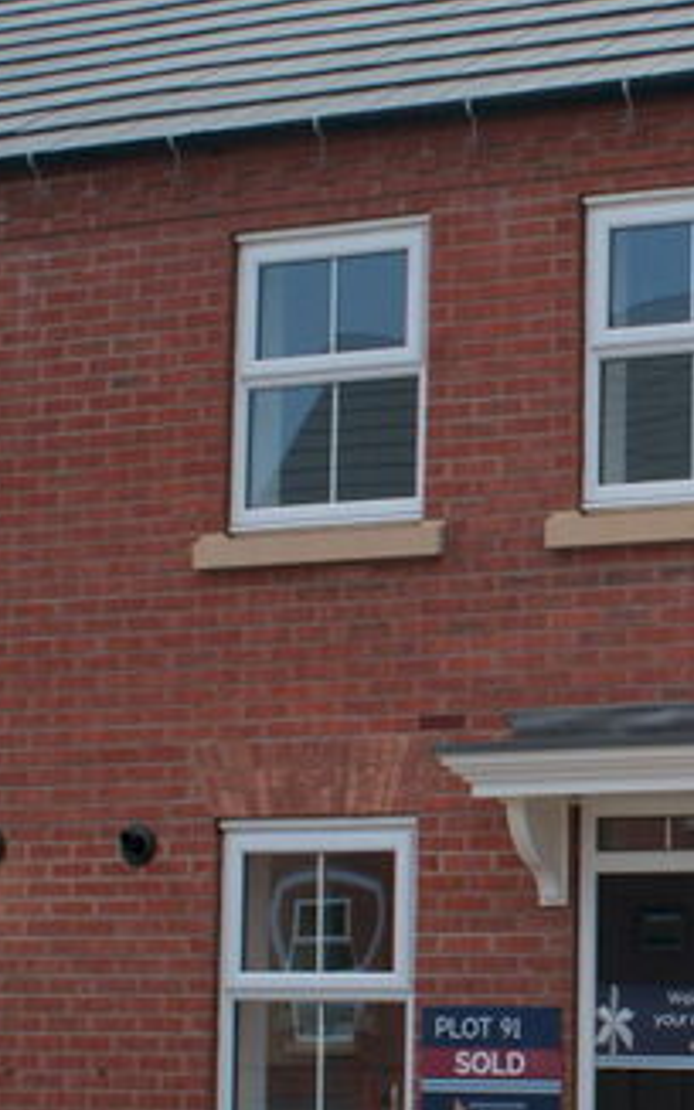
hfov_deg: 13.6
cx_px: 973
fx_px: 2782
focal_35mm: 92
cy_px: 688
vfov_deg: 22.5
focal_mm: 28
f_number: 9
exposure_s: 1/125
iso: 100
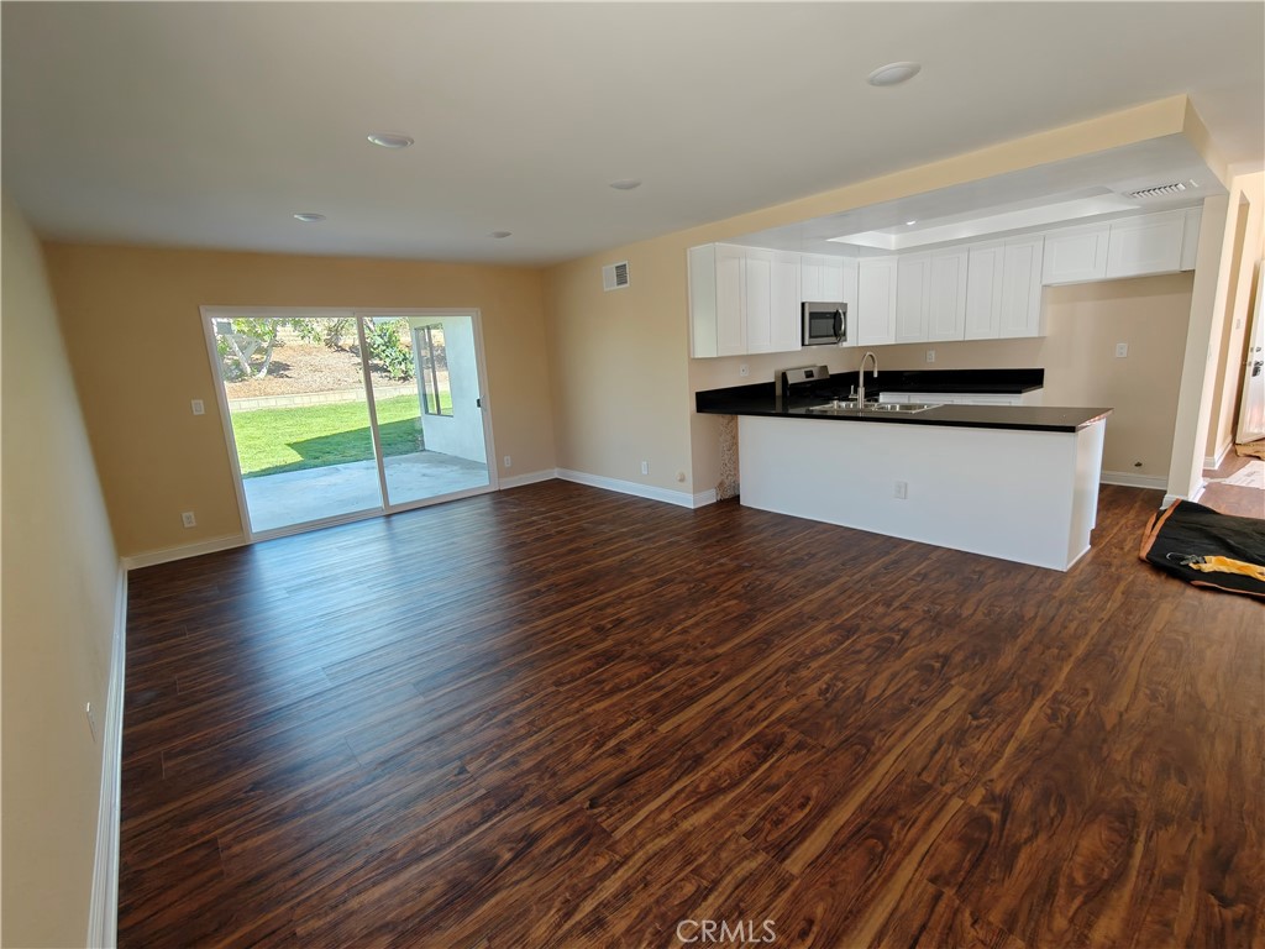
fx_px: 548
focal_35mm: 15
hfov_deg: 98.2
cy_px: 474
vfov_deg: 81.7
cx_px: 632
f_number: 2
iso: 200
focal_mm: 2.3
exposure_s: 1/120
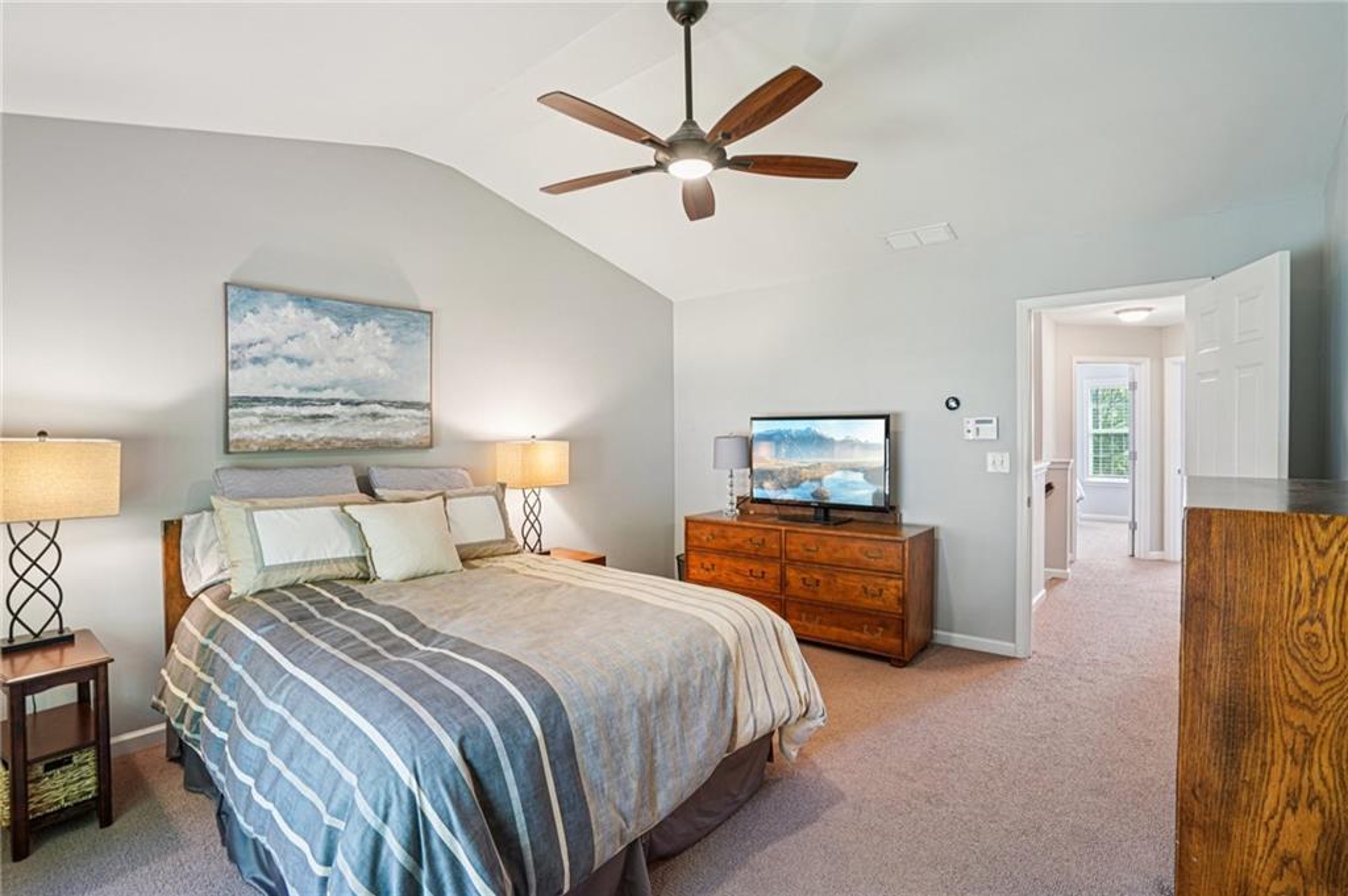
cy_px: 448
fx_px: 599
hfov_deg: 96.8
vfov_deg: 73.7
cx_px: 674
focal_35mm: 16
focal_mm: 16
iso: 400
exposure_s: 1/3.33
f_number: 8
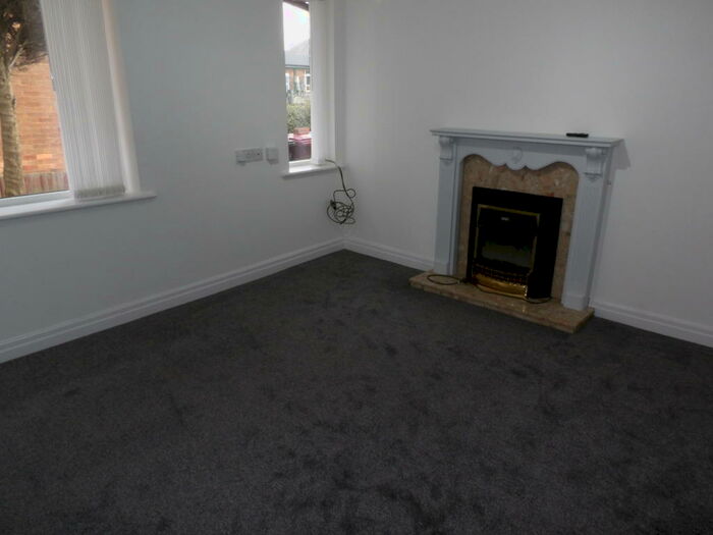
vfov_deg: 56.8
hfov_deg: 71.6
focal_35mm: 24
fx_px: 494
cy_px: 268
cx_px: 356
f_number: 4.1
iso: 200
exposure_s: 1/15
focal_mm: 4.3
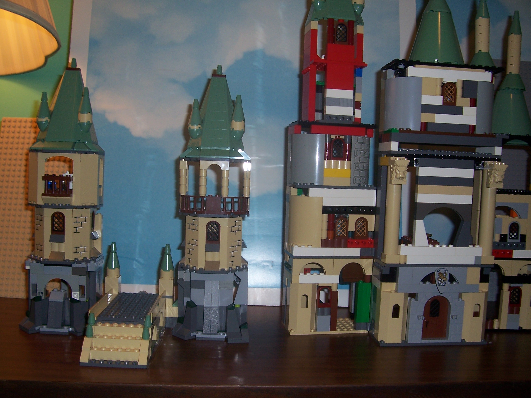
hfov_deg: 54.0
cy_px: 199
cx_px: 266
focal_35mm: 34
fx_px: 522
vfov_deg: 41.8
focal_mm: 5.6
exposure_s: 1/60
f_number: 2.7
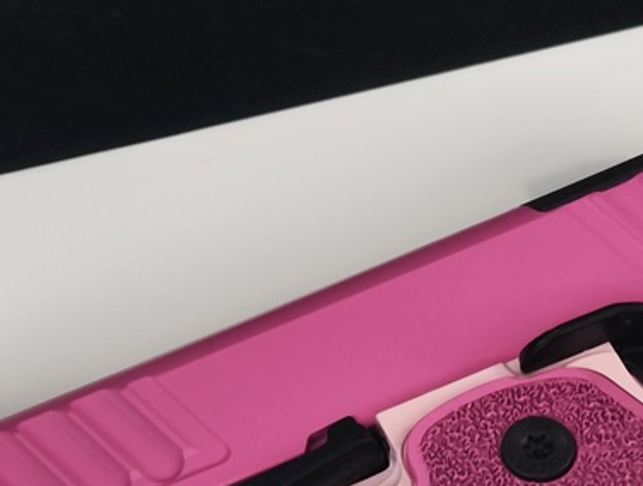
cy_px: 590
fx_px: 5047
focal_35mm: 271
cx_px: 294
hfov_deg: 7.3
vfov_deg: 5.5
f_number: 2.67
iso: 476
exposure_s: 1/40
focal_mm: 22.48
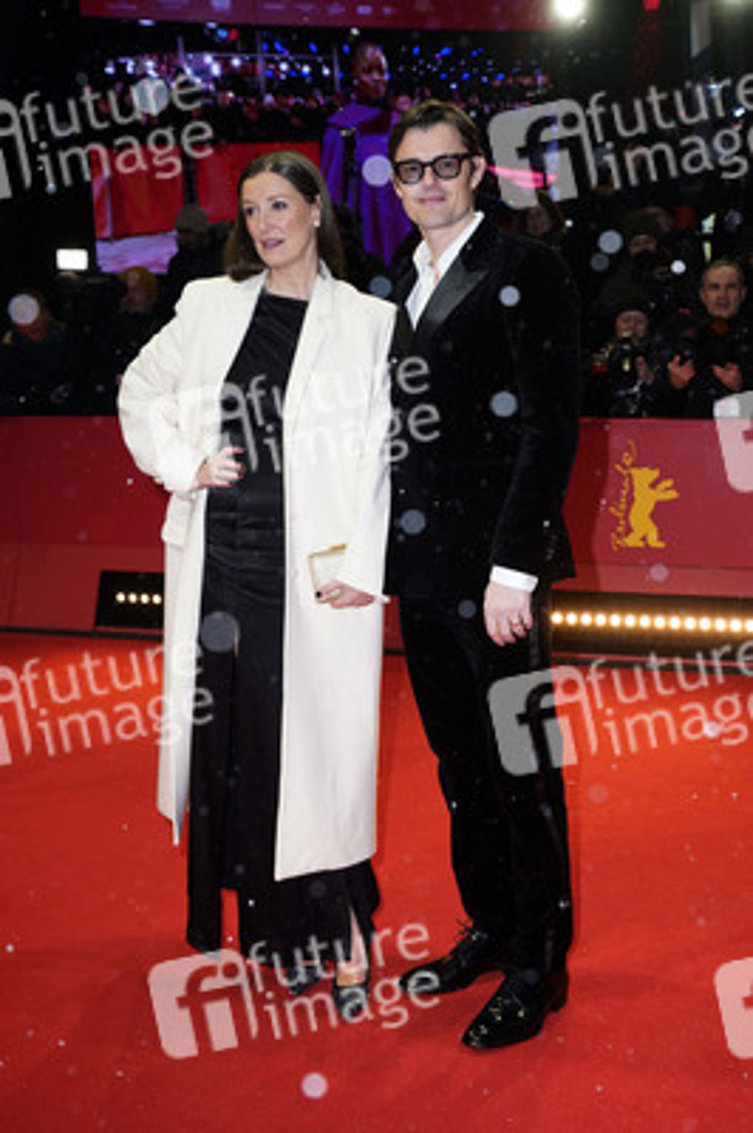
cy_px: 566
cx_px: 376
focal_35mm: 39
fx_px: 1226
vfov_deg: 49.6
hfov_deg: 34.2
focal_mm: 39
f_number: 5.6
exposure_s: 1/160
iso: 800
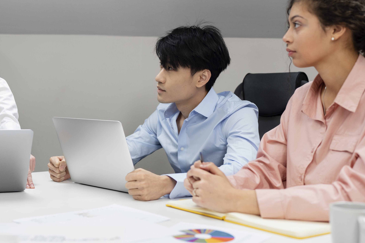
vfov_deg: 23.3
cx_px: 116
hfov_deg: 34.1
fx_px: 588
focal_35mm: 58
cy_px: 84
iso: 640
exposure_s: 1/320
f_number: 2
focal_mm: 35
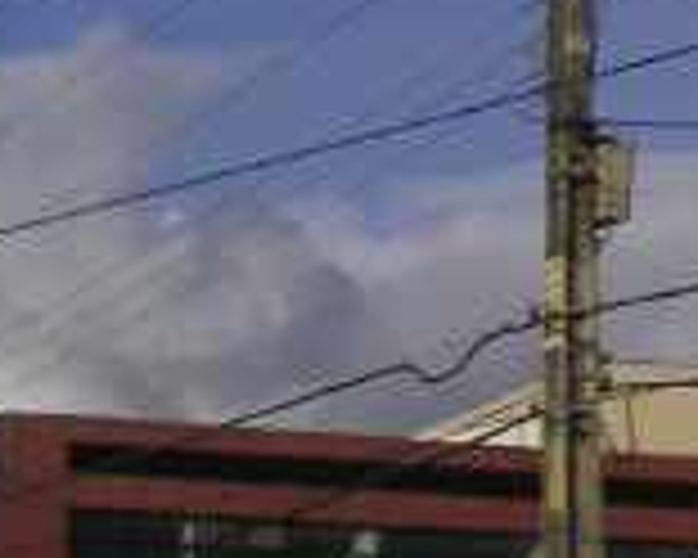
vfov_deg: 8.0
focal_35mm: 192
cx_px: 1590
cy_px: 526
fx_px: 3966
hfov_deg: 9.2
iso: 50
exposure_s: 1/350
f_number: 6.7
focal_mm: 6
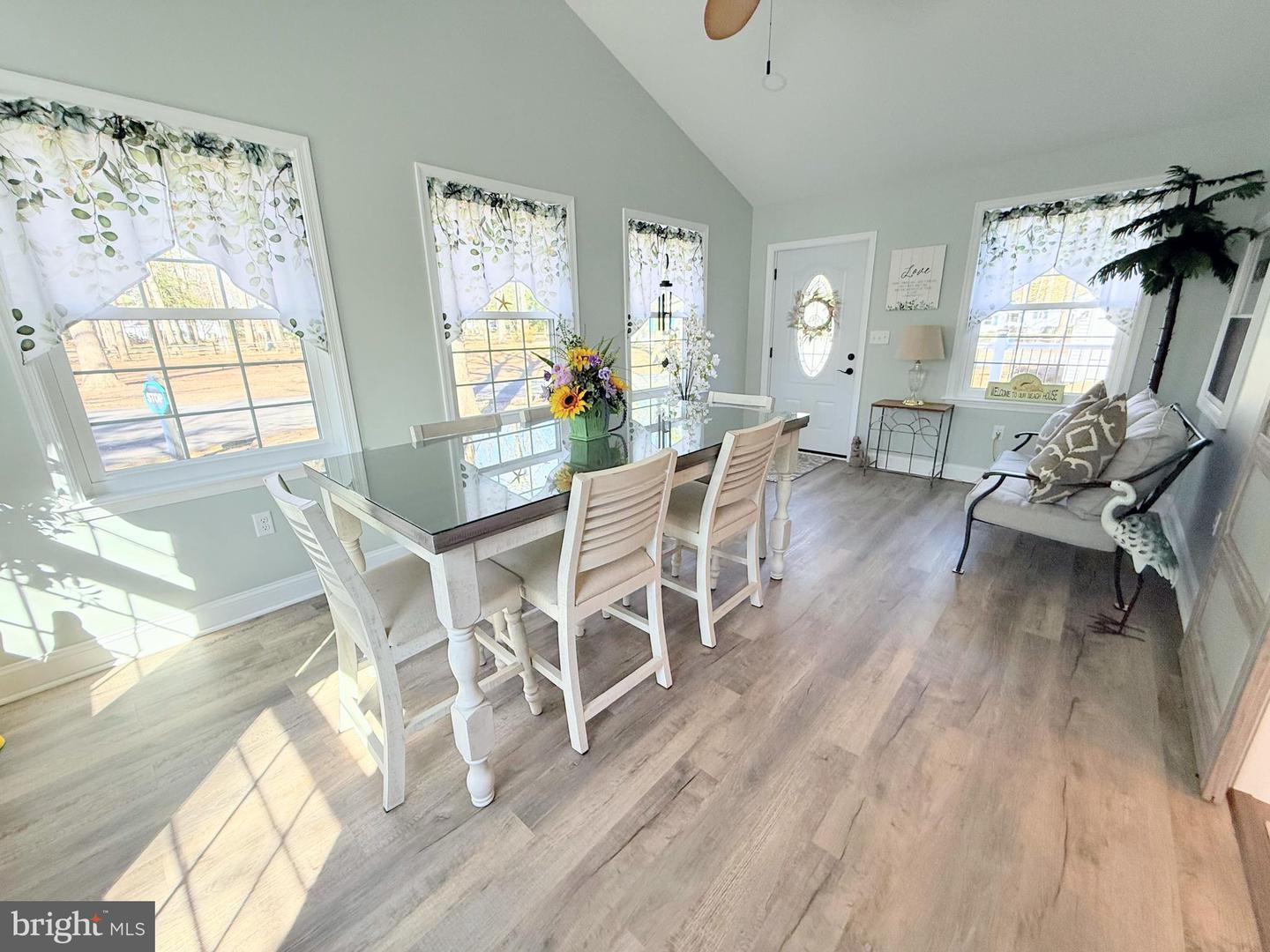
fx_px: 514
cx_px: 635
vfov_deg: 85.7
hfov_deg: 102.1
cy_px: 476
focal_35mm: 14
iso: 160
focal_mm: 2.22
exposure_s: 1/99
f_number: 2.2
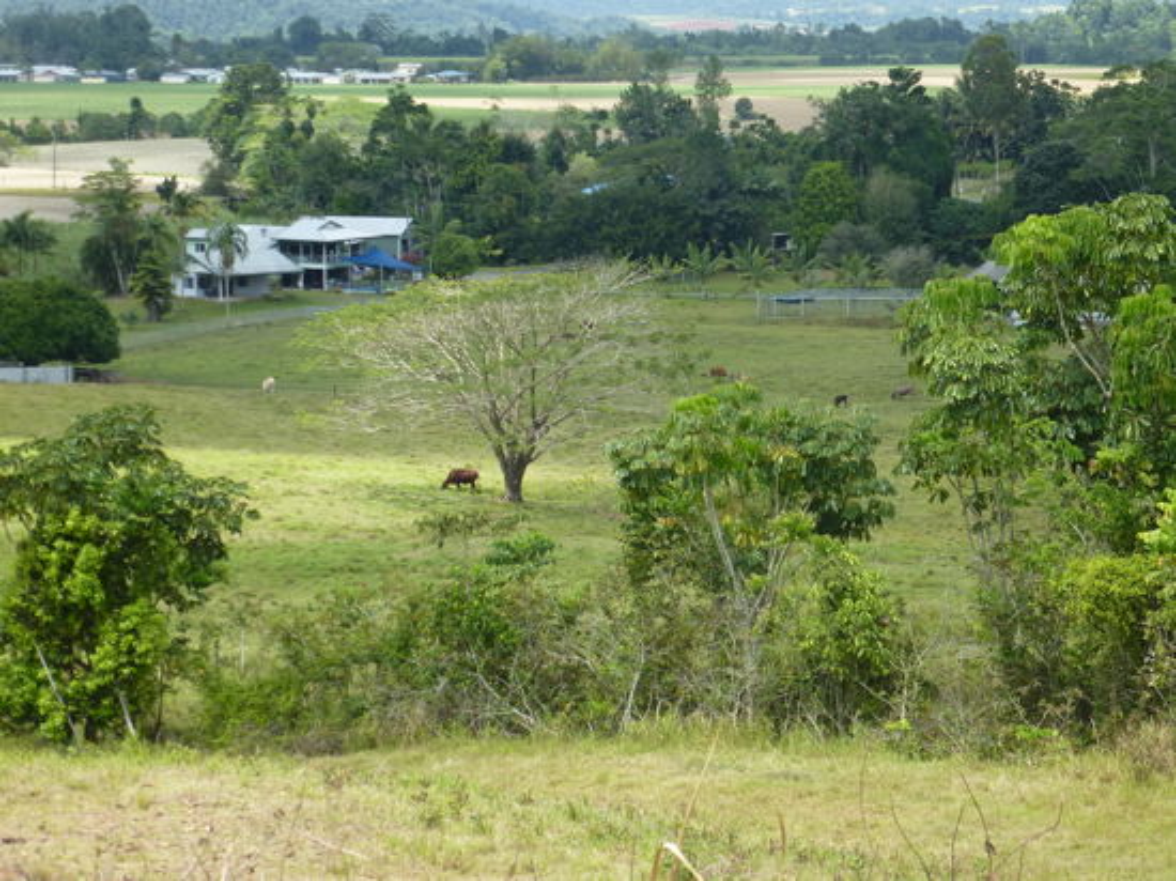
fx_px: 3837
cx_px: 588
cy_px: 440
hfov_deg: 17.4
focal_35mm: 113
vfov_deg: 13.1
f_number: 5.1
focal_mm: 20.2
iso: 100
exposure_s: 1/200
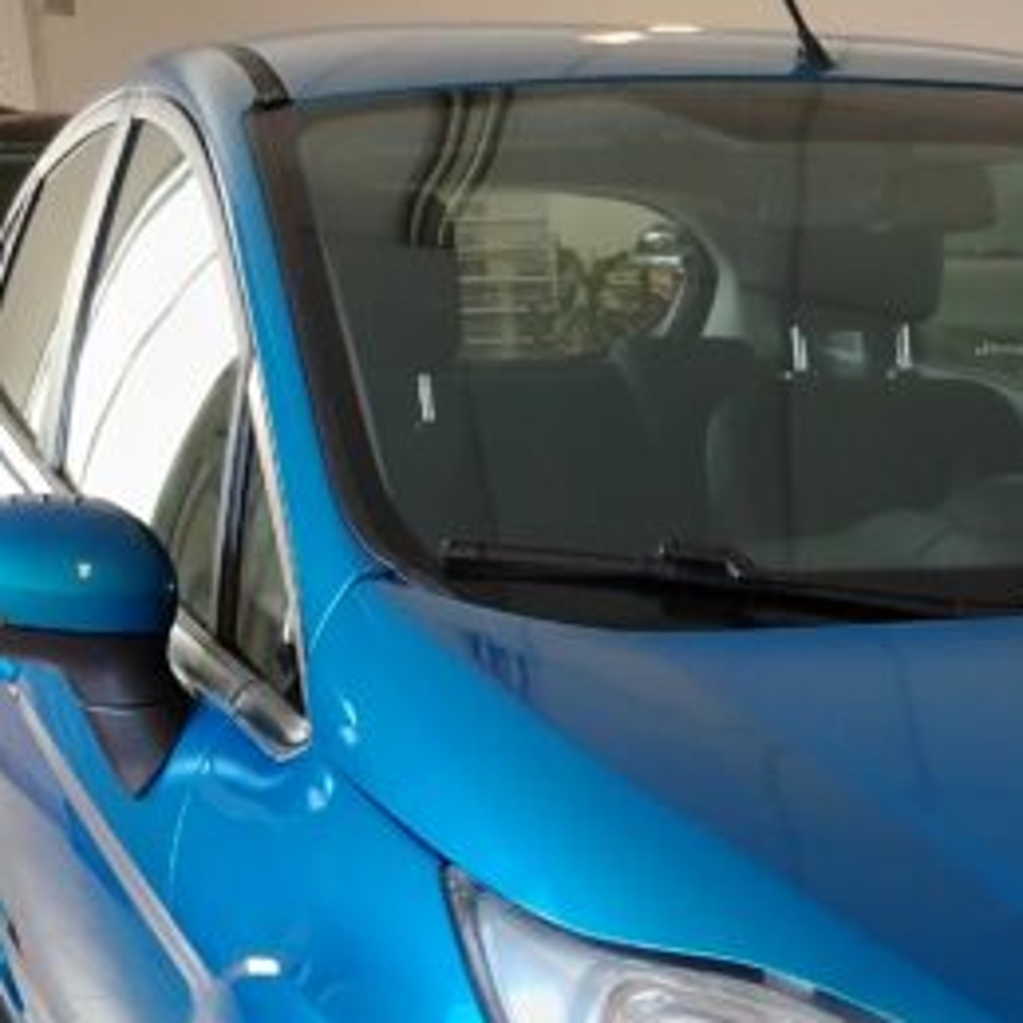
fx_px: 2809
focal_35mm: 84
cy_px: 1343
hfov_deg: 19.9
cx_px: 1070
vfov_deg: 19.1
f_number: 1.75
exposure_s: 1/100
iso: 481
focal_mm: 5.25
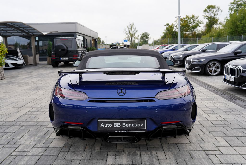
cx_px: 123
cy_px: 82
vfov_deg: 43.7
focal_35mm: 30
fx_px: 205
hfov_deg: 61.9
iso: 100
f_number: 4.5
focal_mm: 30
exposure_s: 1/80
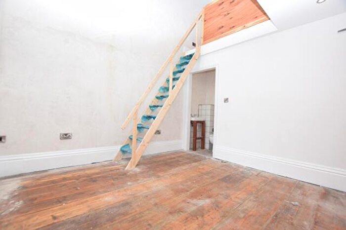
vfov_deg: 77.3
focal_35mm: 15
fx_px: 144
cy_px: 115
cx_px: 173
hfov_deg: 100.4
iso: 360
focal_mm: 10
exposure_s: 1/125
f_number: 5.6
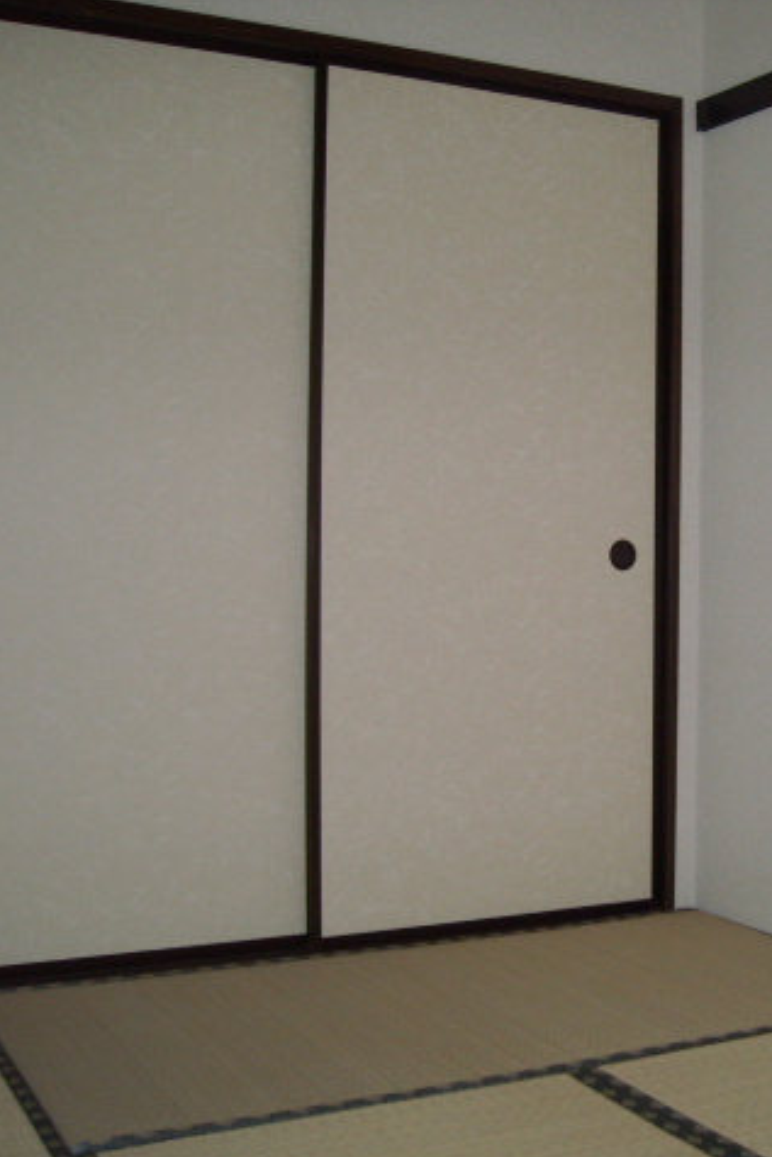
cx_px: 640
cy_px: 580
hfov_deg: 26.9
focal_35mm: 49
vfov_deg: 40.3
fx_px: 1575
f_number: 2.8
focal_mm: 5.7
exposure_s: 1/60
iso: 200
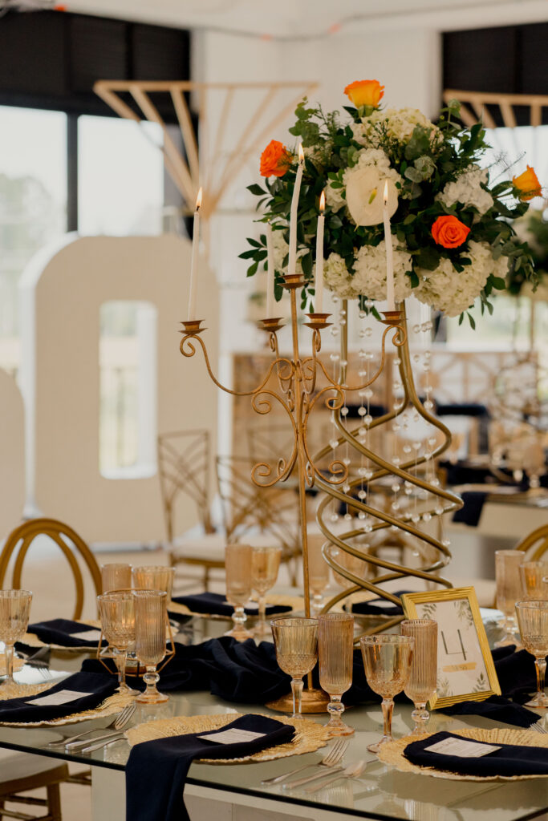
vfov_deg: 23.9
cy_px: 410
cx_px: 274
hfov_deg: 16.1
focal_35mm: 85
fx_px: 1940
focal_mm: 85
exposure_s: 1/1600
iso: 800
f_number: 4
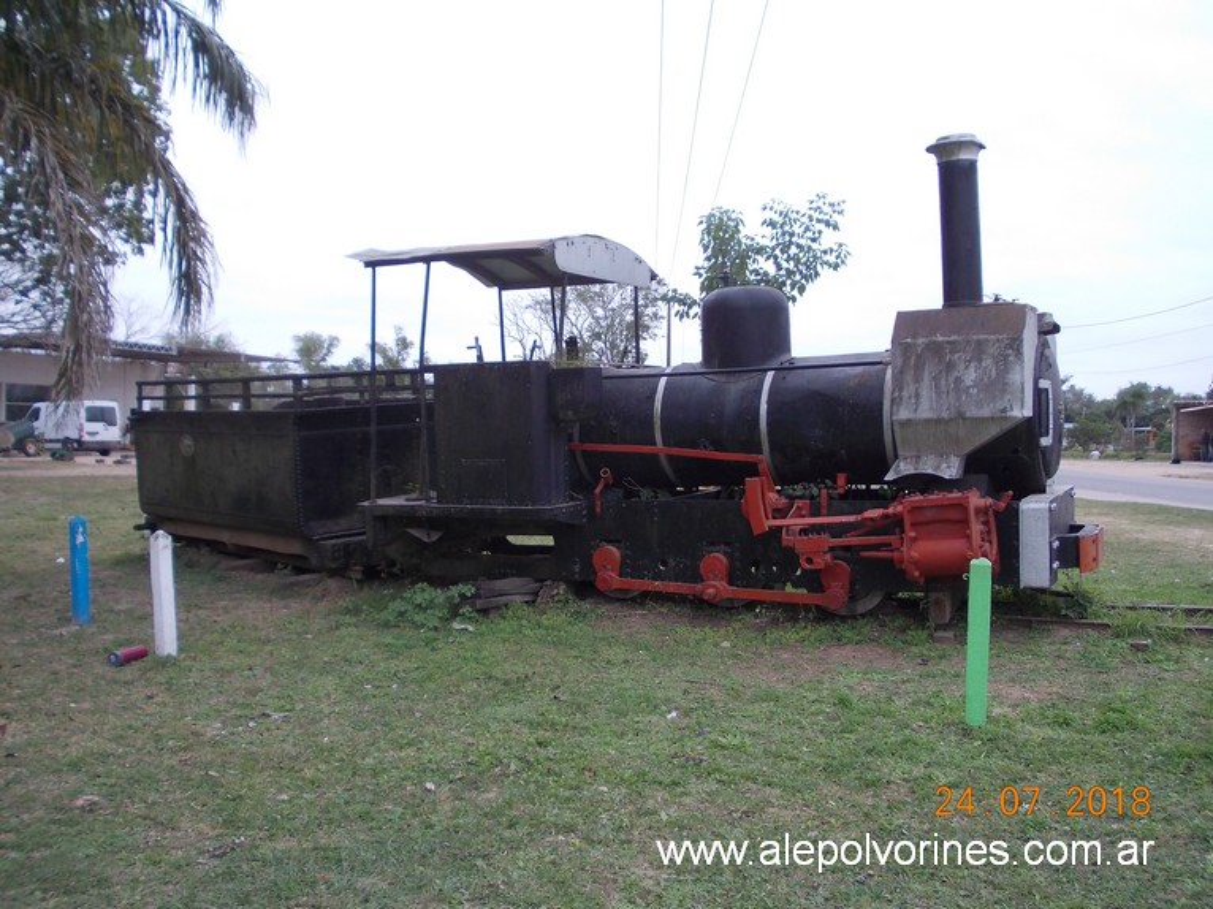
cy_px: 454
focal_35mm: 38
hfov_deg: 49.0
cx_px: 606
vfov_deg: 37.7
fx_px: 1331
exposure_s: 1/320
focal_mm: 5.3
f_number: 3.1
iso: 80
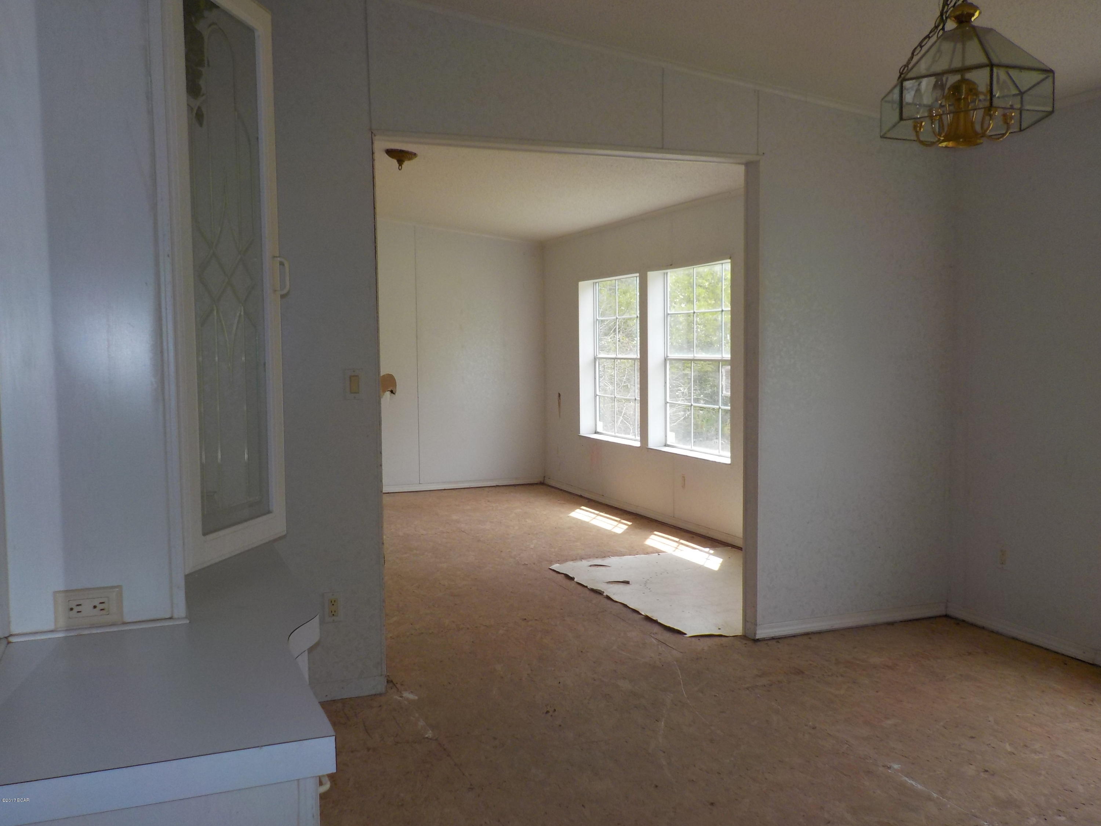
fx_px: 954
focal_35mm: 30
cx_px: 550
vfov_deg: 46.8
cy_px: 413
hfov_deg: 60.0
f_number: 3.3
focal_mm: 4.1
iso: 125
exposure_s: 1/200
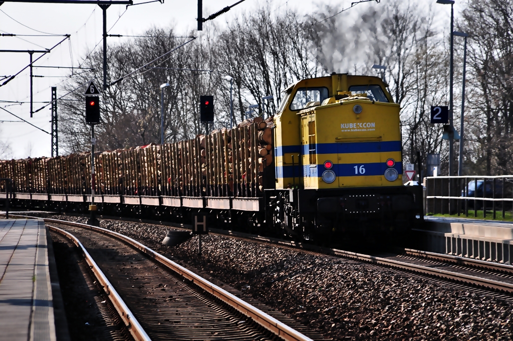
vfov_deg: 4.9
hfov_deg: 7.4
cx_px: 256
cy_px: 170
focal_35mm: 278
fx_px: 3949
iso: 200
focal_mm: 185
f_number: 11
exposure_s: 1/400
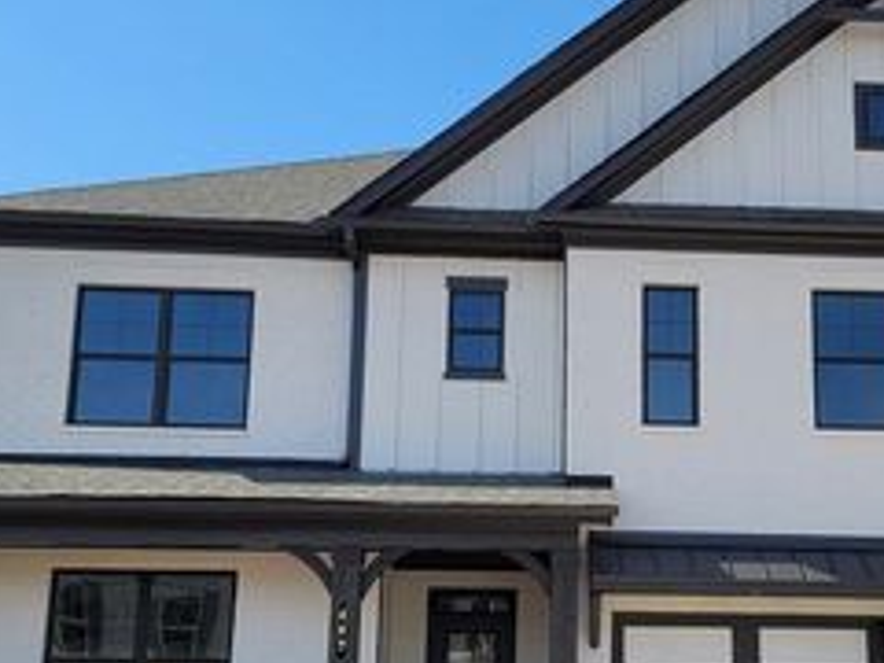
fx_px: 1328
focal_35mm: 52
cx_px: 597
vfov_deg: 27.8
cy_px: 451
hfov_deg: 36.4
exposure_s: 1/707
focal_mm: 7
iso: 20
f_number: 1.8
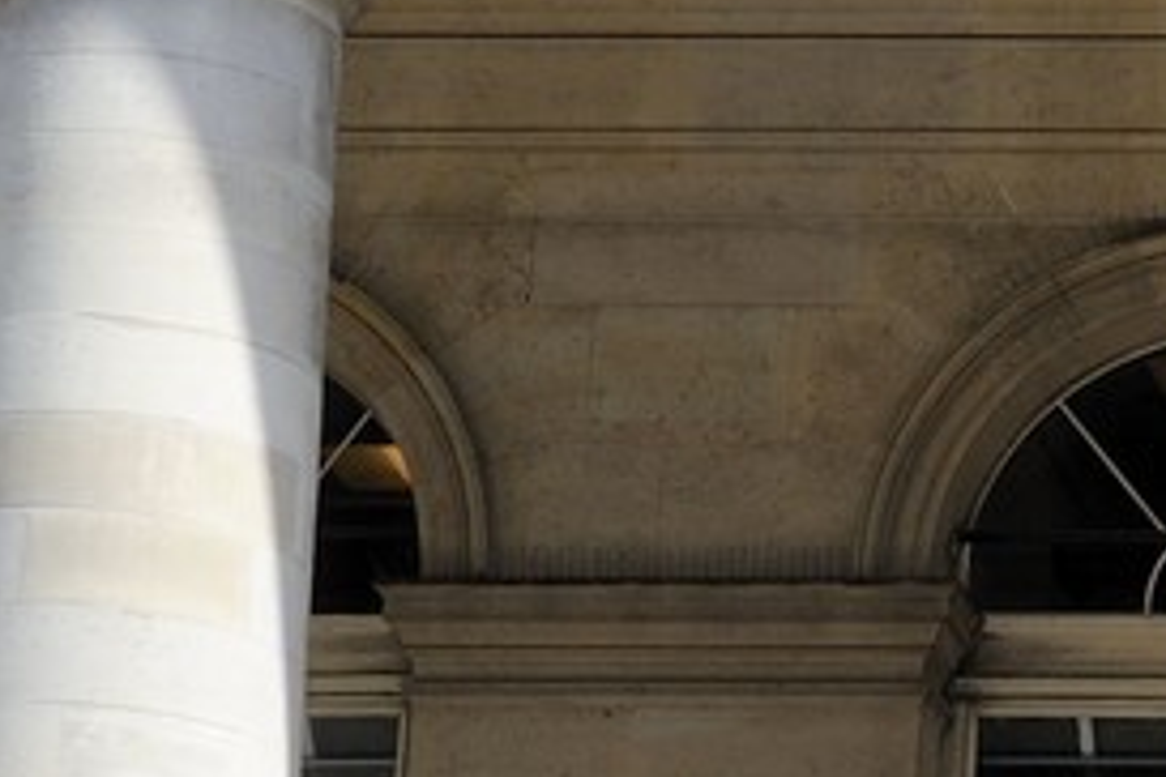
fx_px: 11756
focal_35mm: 363
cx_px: 3408
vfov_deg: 3.8
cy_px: 664
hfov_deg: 5.4
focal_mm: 62
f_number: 13
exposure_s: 1/160
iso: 200
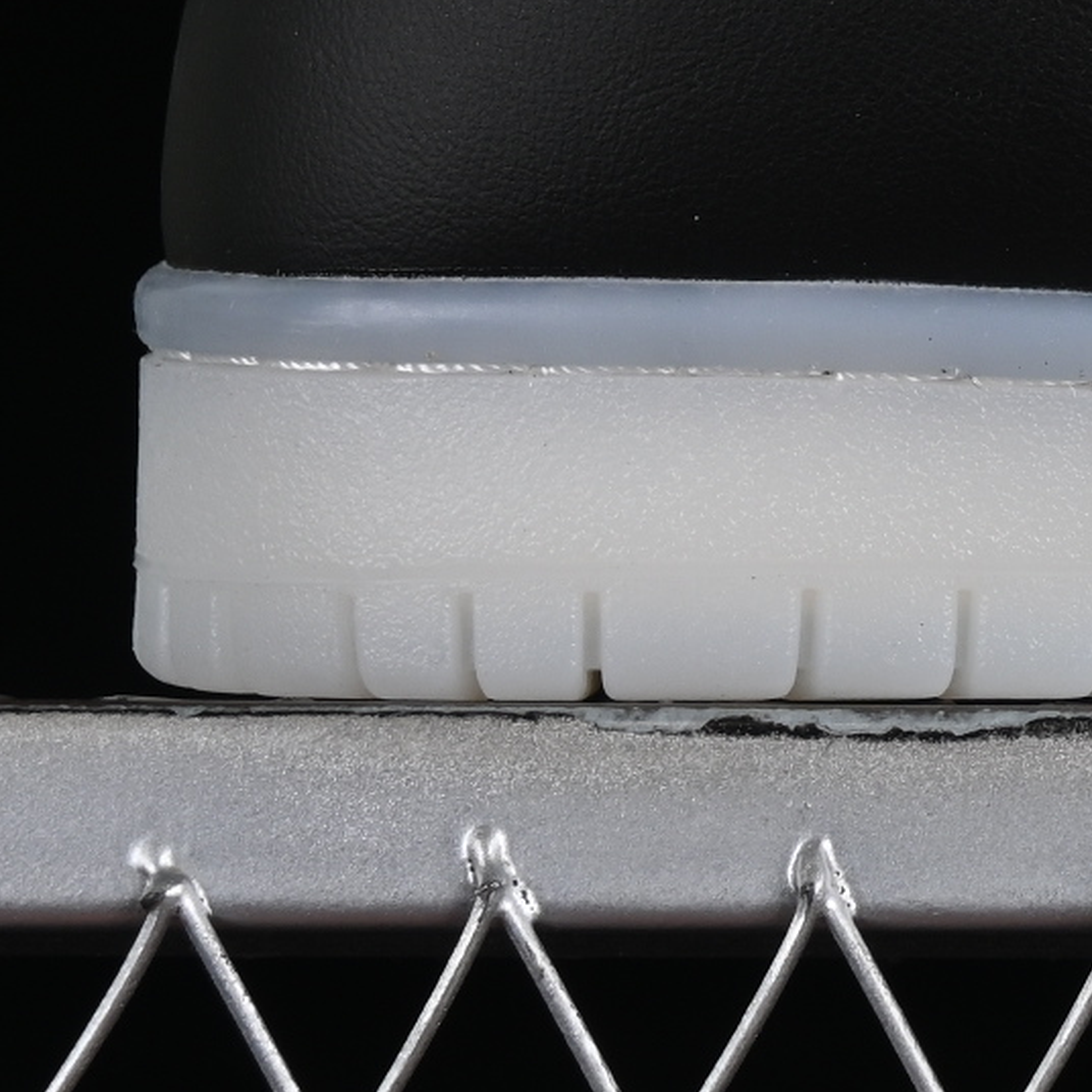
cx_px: 2103
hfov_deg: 5.2
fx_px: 11814
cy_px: -452
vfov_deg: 5.3
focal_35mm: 331
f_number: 8
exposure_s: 1/80
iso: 160
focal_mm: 50
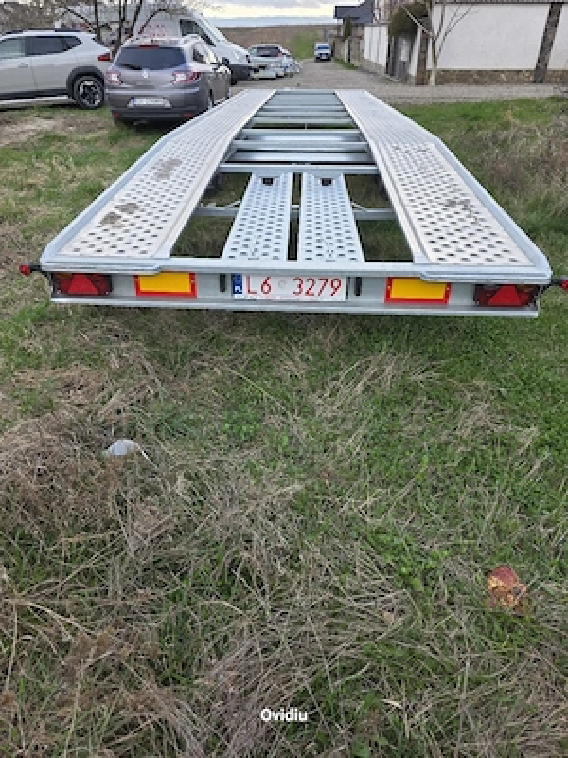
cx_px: 284
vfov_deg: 73.9
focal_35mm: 23
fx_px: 503
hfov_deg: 58.9
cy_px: 379
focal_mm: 6.3
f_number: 1.7
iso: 50
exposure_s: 1/370
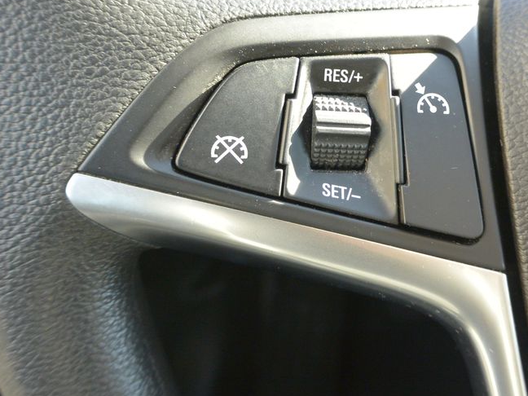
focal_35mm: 41
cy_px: 162
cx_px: 365
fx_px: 625
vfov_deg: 35.0
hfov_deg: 44.9
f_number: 3.5
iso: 320
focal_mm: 10
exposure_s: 1/125
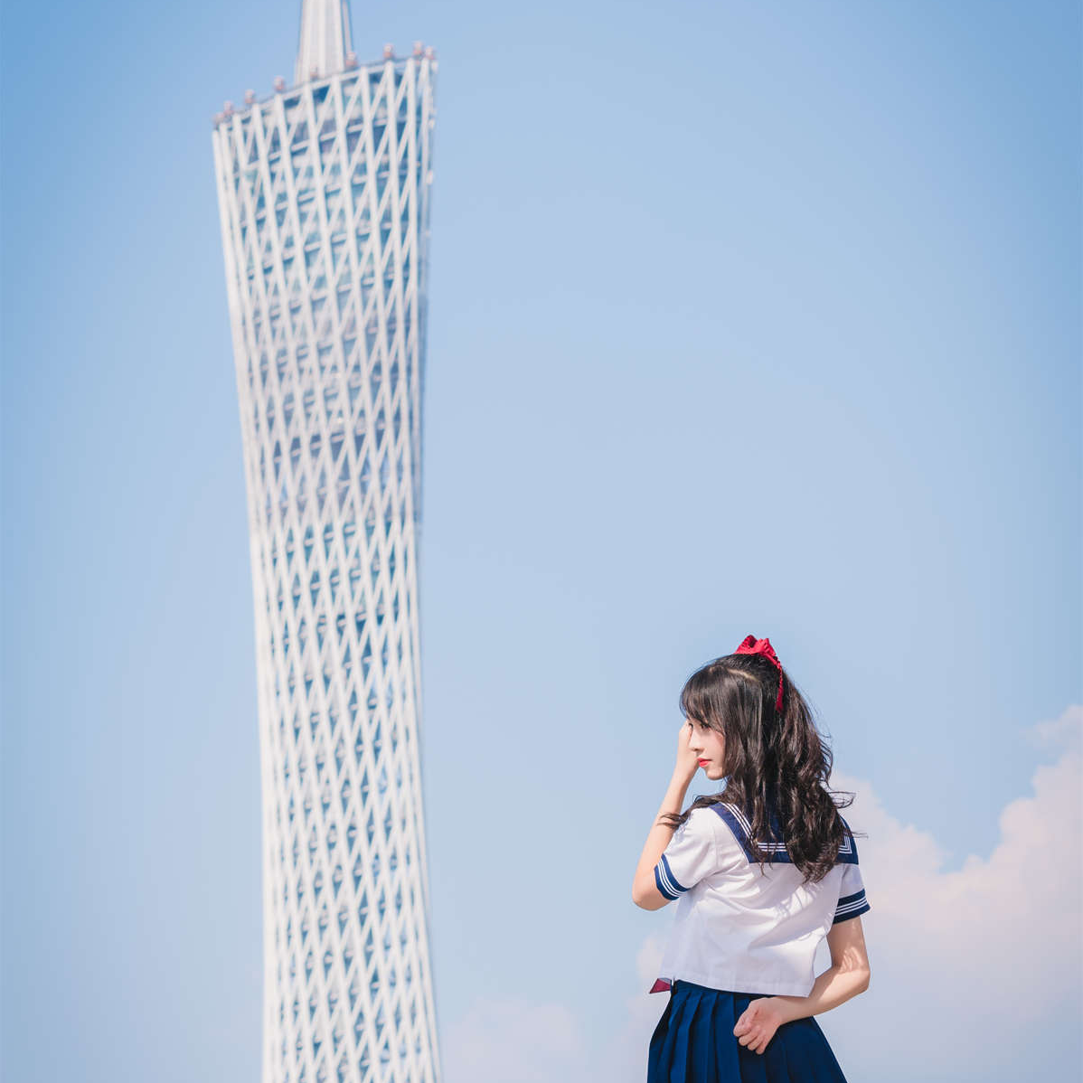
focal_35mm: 134
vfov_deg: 13.0
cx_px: 542
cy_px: 583
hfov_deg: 13.0
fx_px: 4743
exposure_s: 1/200
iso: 100
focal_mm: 70
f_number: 6.3
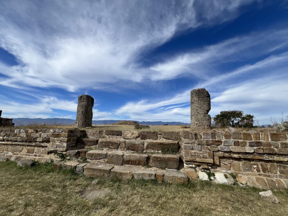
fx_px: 108
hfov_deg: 106.2
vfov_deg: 89.9
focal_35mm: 13
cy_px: 108
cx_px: 144
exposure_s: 1/2597
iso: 32
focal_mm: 1.57
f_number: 1.8
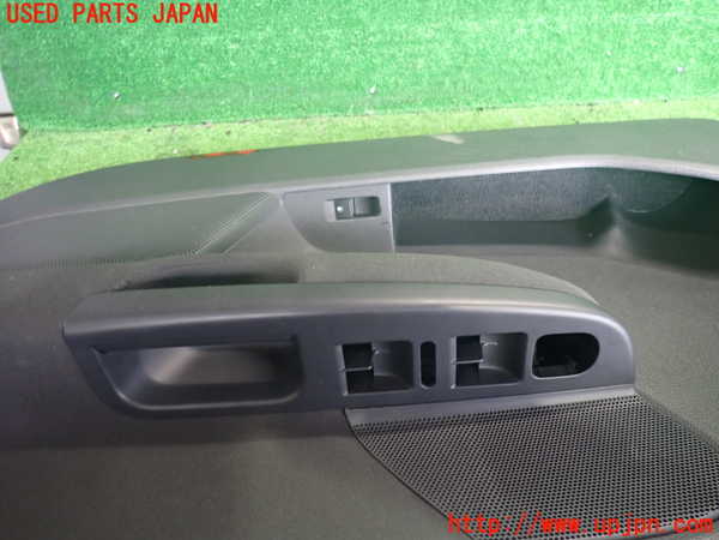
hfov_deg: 69.4
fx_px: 519
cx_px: 360
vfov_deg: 54.9
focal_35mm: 25
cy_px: 270
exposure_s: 1/30
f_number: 2
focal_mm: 4.5
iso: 500
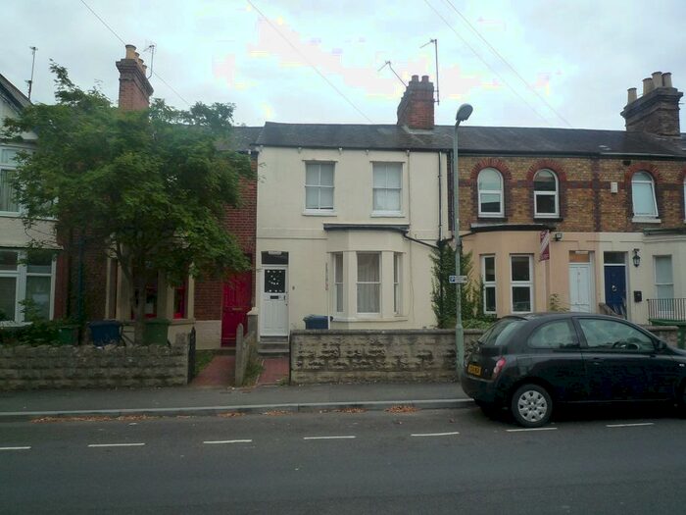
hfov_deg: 69.4
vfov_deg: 54.9
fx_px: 495
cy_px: 258
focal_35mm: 25
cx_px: 343
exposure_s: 1/200
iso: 160
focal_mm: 4.4
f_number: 2.8
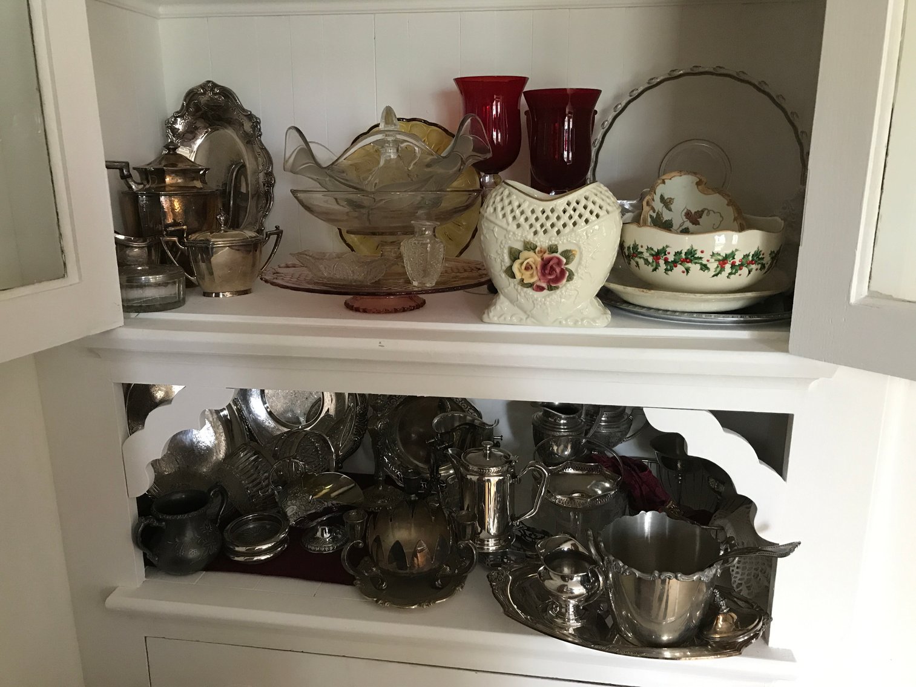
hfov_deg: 63.4
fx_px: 741
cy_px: 344
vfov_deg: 49.8
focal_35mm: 28
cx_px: 458
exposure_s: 1/15
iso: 80
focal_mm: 3.99
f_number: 1.8
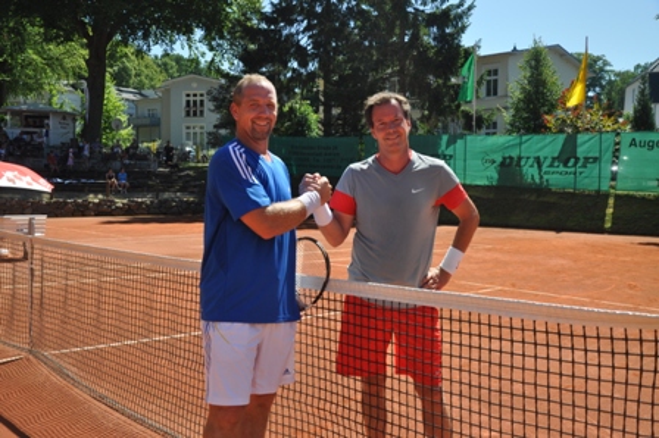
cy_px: 219
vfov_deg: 35.4
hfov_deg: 51.3
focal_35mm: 38
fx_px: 686
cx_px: 330
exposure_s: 1/1600
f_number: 5.6
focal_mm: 25
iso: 400
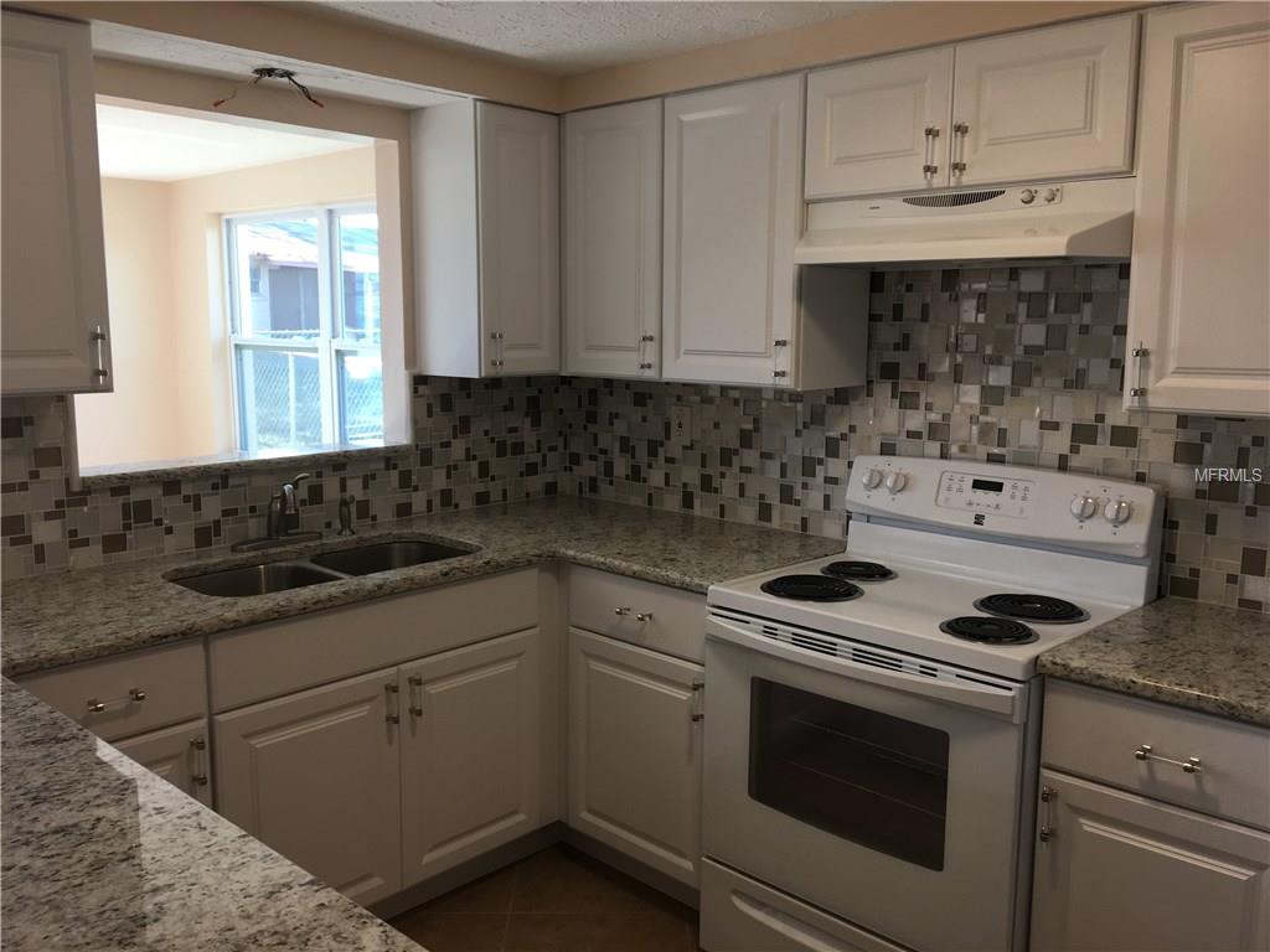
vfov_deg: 48.2
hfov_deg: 61.7
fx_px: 1064
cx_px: 635
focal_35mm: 29
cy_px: 476
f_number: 2.2
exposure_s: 1/60
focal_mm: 4.15
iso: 32
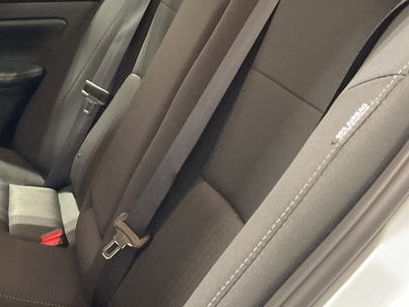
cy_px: 169
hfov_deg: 26.7
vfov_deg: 21.3
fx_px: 816
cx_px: 7
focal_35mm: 69
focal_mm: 3
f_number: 1.8
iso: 250
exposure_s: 1/33
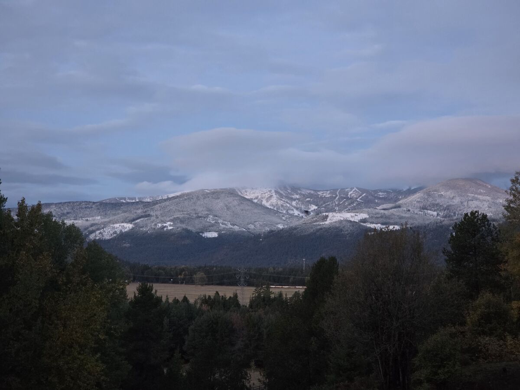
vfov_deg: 21.3
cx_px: 260
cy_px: 195
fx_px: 1037
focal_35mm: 69
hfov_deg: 28.2
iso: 1000
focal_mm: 7.9
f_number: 2.4
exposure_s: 1/30
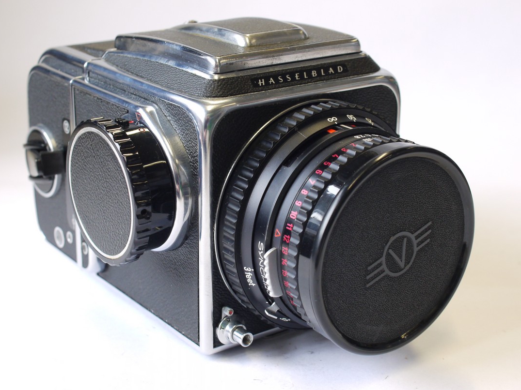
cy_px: 194
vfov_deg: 21.9
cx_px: 254
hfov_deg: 29.0
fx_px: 1008
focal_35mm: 67
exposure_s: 1/40
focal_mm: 30
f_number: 6.3
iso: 400
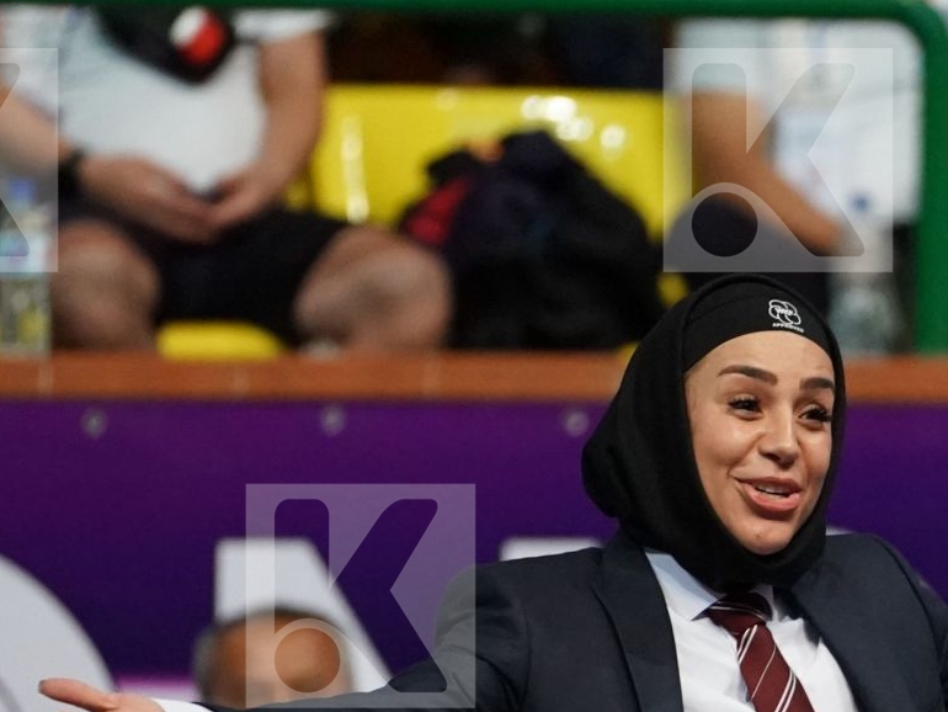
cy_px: 596
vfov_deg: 2.2
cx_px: 778
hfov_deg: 2.9
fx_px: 18464
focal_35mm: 674
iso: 5000
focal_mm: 200
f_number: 2.8
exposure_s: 1/1000
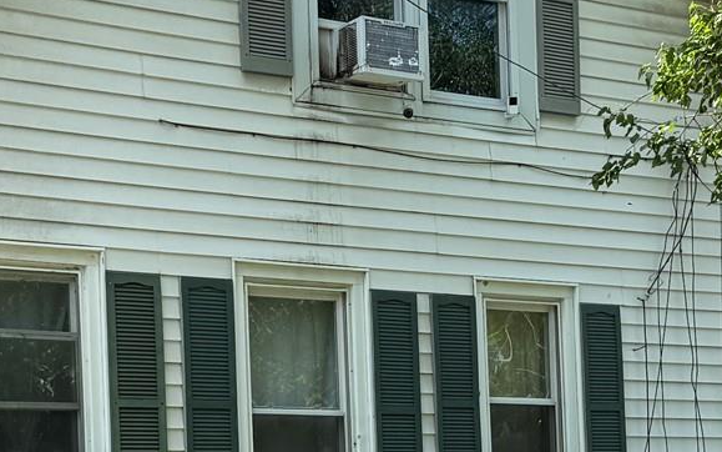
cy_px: 492
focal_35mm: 90
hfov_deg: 22.9
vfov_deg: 14.2
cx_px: 213
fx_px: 1771
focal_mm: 6.76
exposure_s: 1/1901
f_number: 1.78
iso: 80
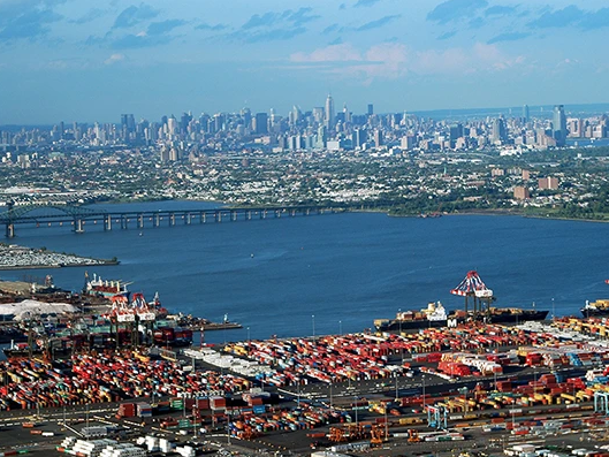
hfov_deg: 16.1
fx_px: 2156
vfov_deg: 12.1
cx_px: 311
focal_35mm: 123
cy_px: 228
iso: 200
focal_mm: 75
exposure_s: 1/250
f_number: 10
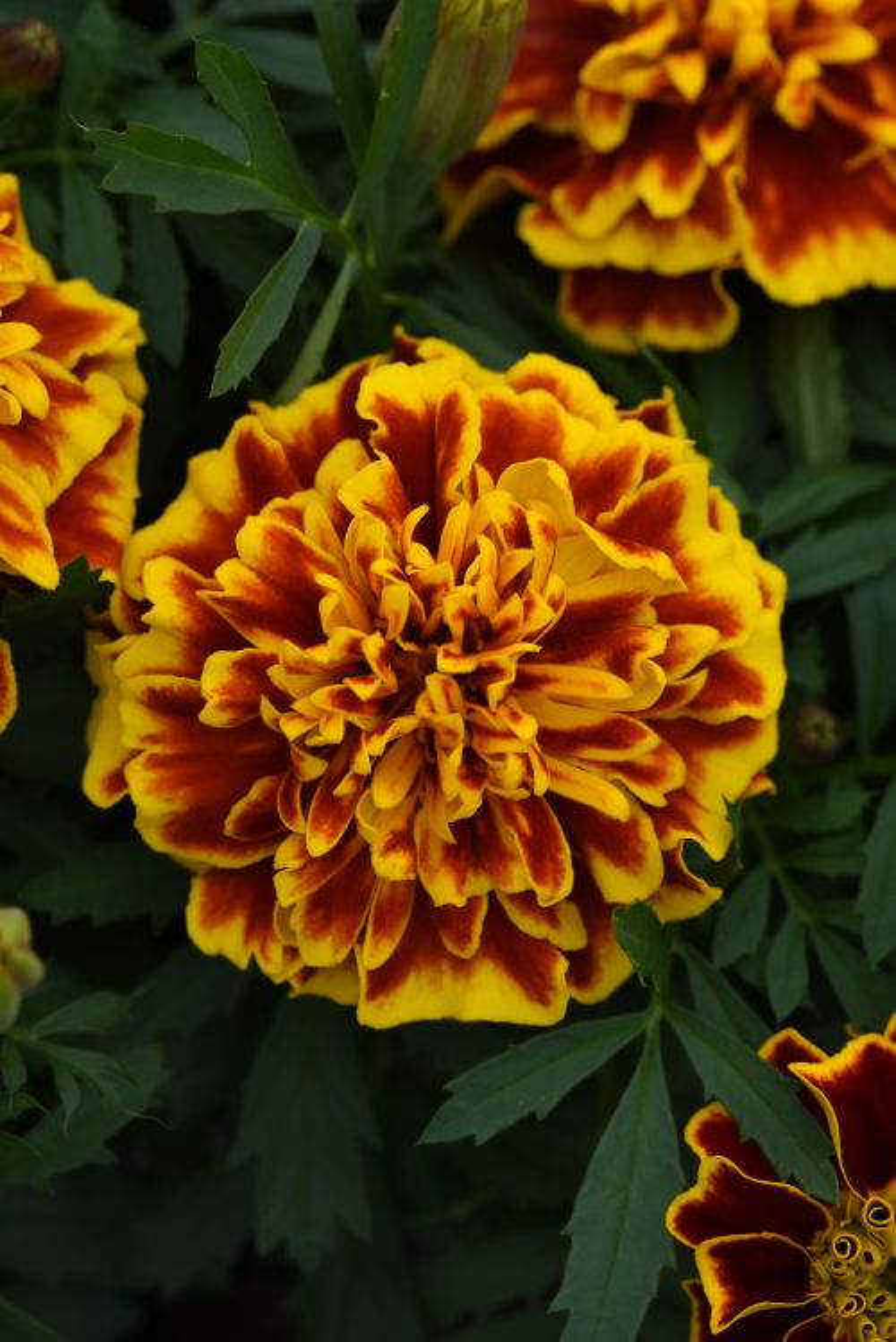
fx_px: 3916
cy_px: 671
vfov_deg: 19.4
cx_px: 448
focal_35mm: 105
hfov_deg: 13.1
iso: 200
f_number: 11
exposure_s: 1/60
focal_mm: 105
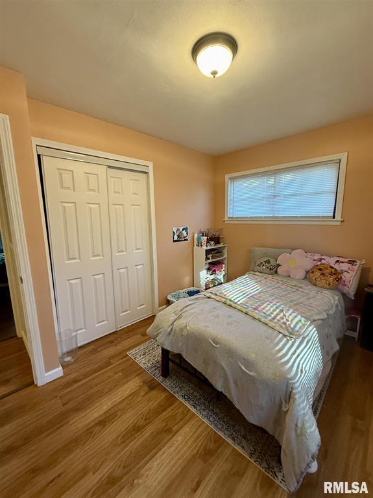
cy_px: 249
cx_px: 186
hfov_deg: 85.6
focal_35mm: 14
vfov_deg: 102.1
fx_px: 201
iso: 250
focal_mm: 2.22
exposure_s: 1/60
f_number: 2.2
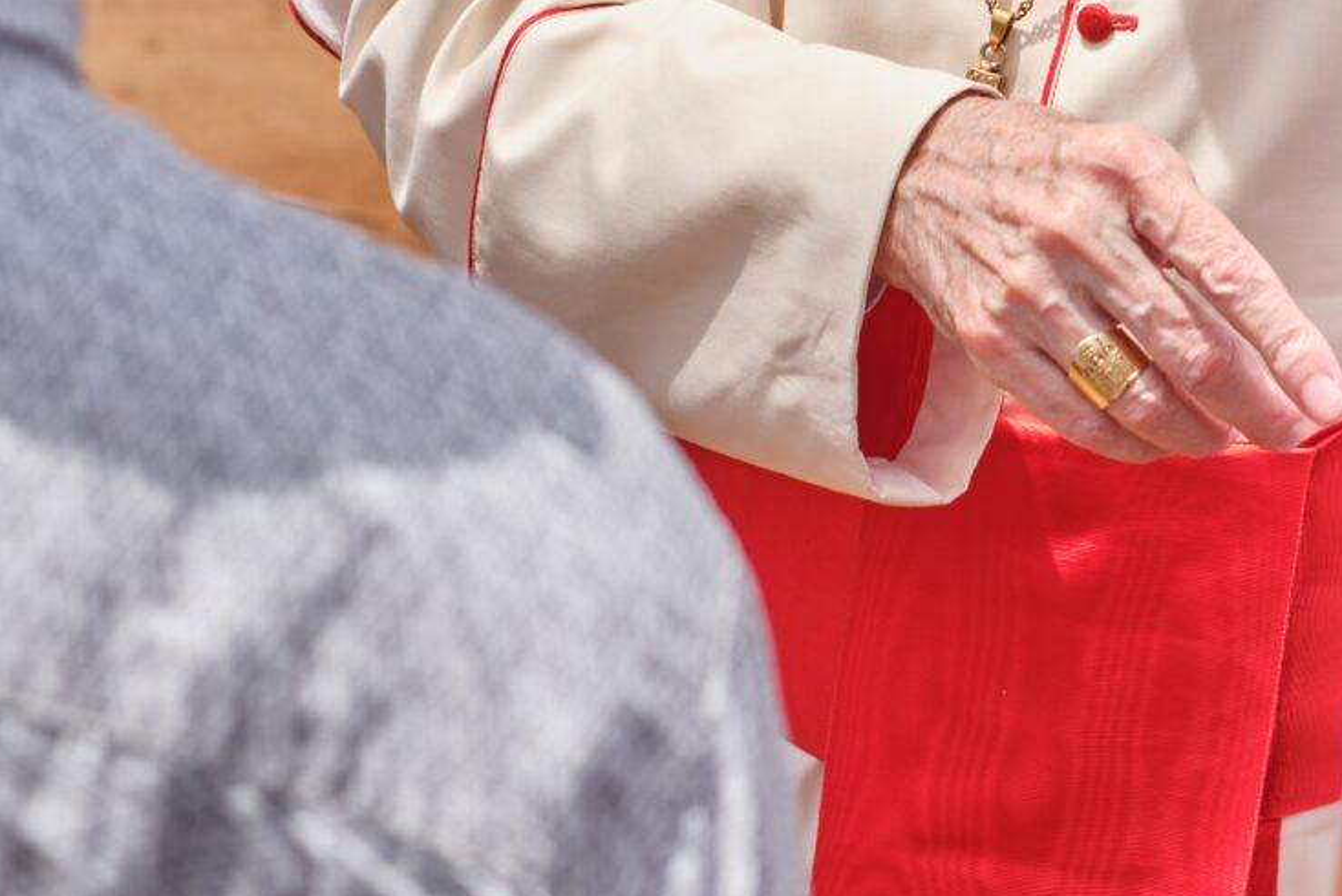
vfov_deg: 10.7
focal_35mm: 122
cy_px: -548
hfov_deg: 16.5
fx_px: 4549
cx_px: 1271
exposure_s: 1/2000
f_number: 2.5
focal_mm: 23
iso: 125
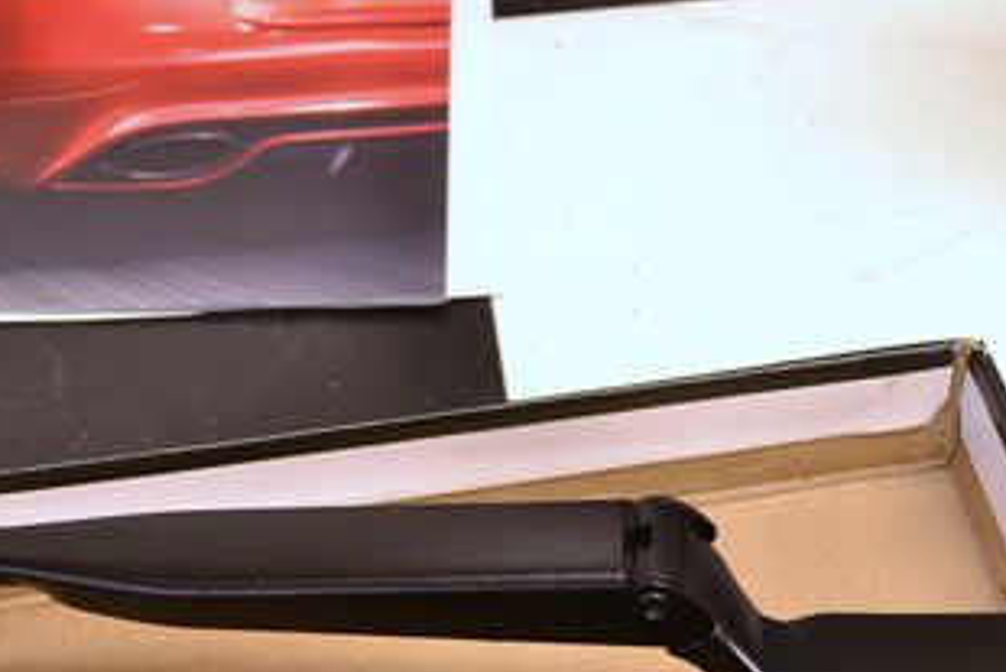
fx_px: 2768
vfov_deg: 13.7
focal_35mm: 99
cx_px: 451
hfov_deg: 20.6
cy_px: 664
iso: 100
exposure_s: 1/2
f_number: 4.8
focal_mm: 32
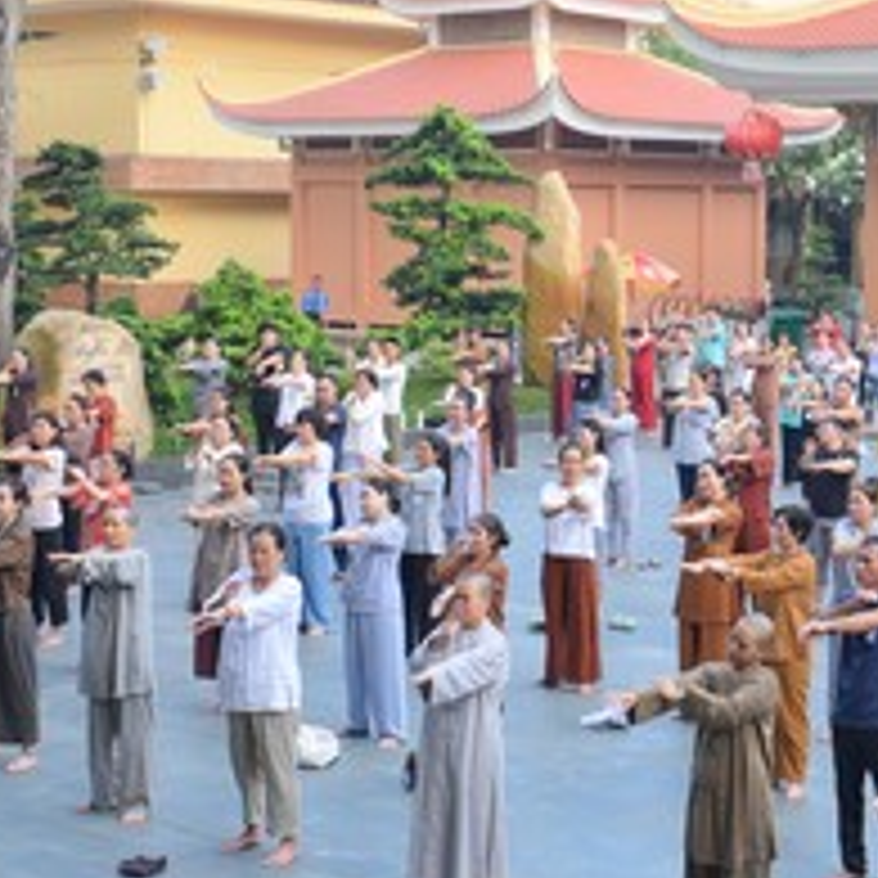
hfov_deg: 25.0
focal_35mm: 68
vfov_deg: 25.3
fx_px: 1951
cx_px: 675
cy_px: 313
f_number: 3.2
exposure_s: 1/160
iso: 160
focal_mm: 24
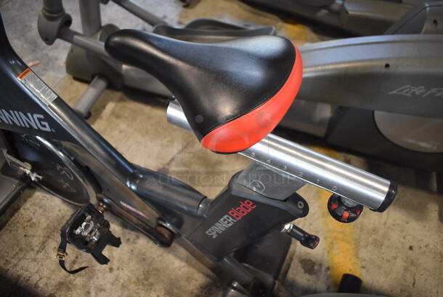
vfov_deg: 48.0
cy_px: 148
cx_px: 222
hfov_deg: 67.3
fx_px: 333
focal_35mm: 27
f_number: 3.5
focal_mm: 18
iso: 1600
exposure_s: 1/125
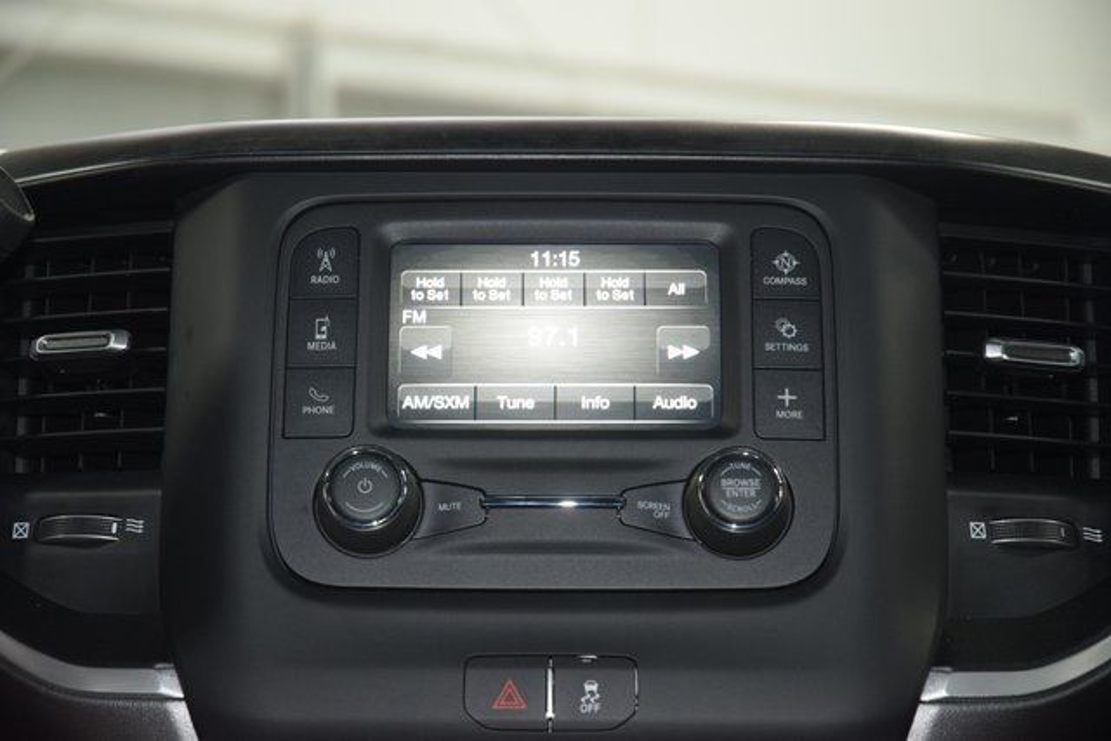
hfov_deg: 19.5
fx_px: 3241
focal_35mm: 105
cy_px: 370
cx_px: 556
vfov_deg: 13.0
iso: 1400
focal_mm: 70
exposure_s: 1/60
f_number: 4.5
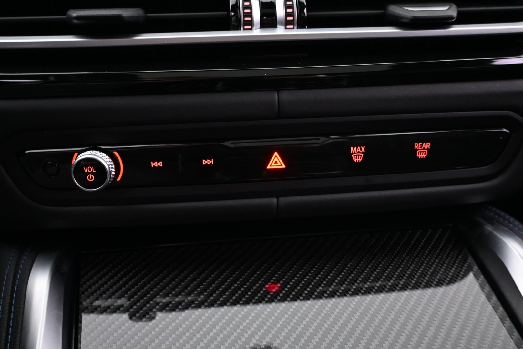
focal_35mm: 29
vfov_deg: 44.6
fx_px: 425
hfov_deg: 63.2
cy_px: 174
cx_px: 262
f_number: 3.8
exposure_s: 1/13
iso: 1600
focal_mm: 19.5
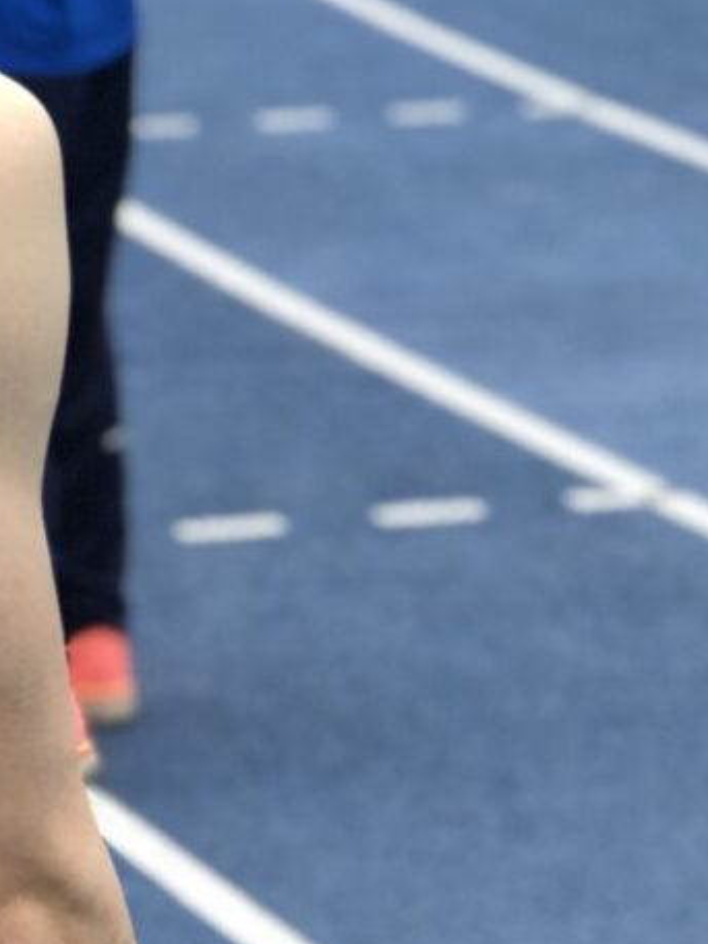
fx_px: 5454
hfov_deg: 7.3
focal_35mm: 200
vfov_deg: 9.9
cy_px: 342
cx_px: -333
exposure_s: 1/120
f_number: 2.8
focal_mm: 6.6
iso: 25
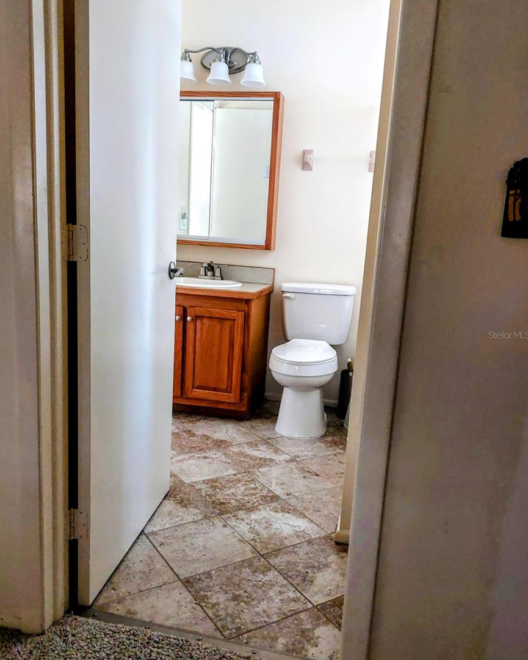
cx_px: 257
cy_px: 335
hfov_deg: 54.9
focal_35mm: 26
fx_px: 508
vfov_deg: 66.0
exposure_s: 1/60
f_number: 1.8
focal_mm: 5.23
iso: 500
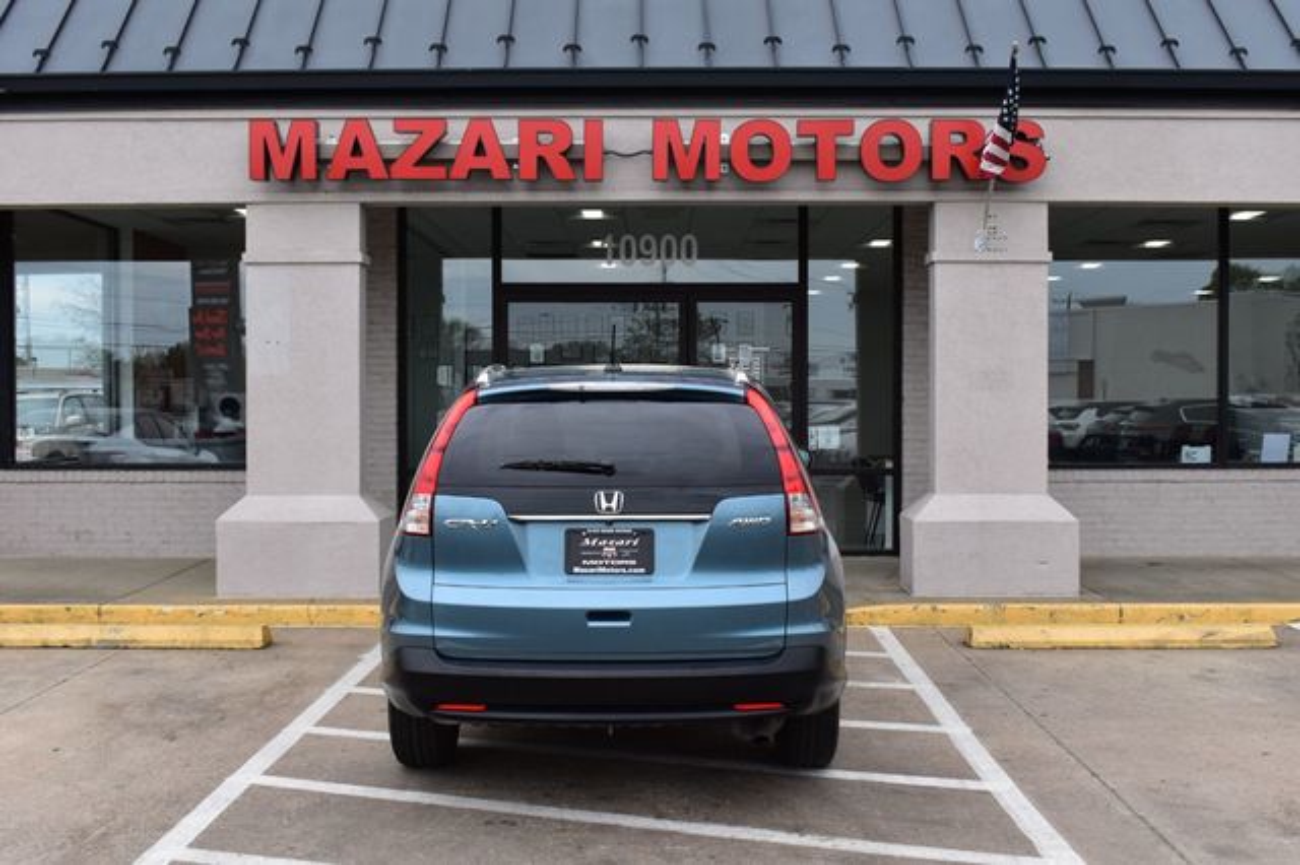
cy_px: 432
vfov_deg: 33.0
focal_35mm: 40
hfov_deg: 47.9
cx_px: 650
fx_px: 1462
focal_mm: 27
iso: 400
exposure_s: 1/250
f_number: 10
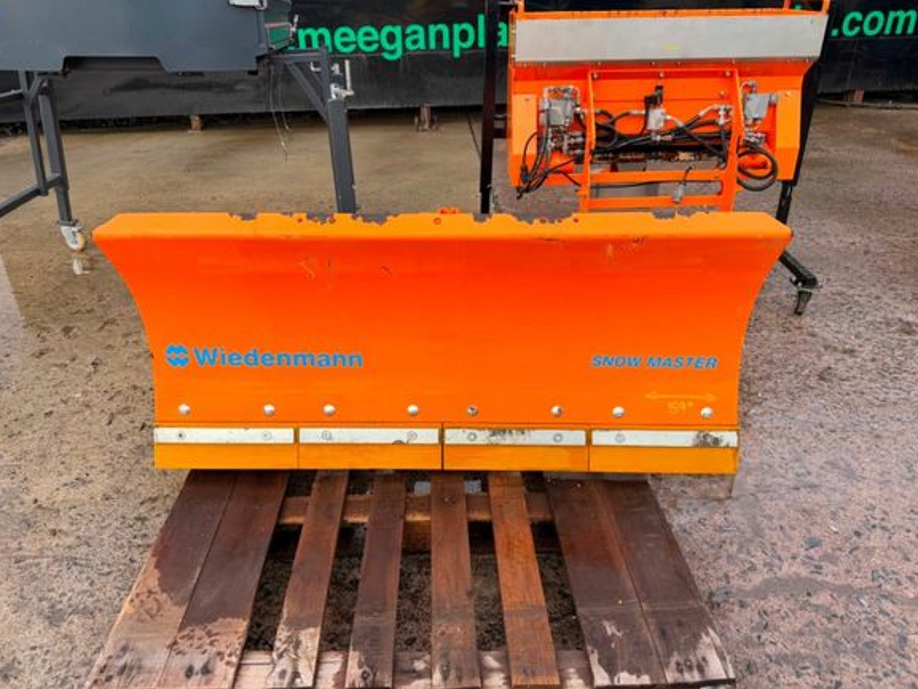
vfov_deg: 54.9
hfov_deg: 69.4
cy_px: 332
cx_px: 449
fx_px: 663
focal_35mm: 25
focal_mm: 6.76
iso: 80
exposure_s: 1/637
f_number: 1.78
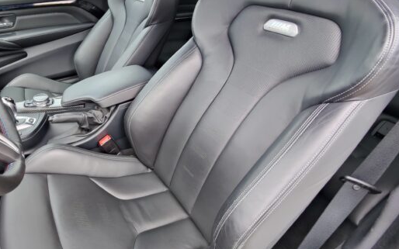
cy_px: 106
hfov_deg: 55.8
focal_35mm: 33
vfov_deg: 38.2
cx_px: 108
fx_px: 359
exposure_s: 1/100
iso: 189
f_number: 2.2
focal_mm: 3.5
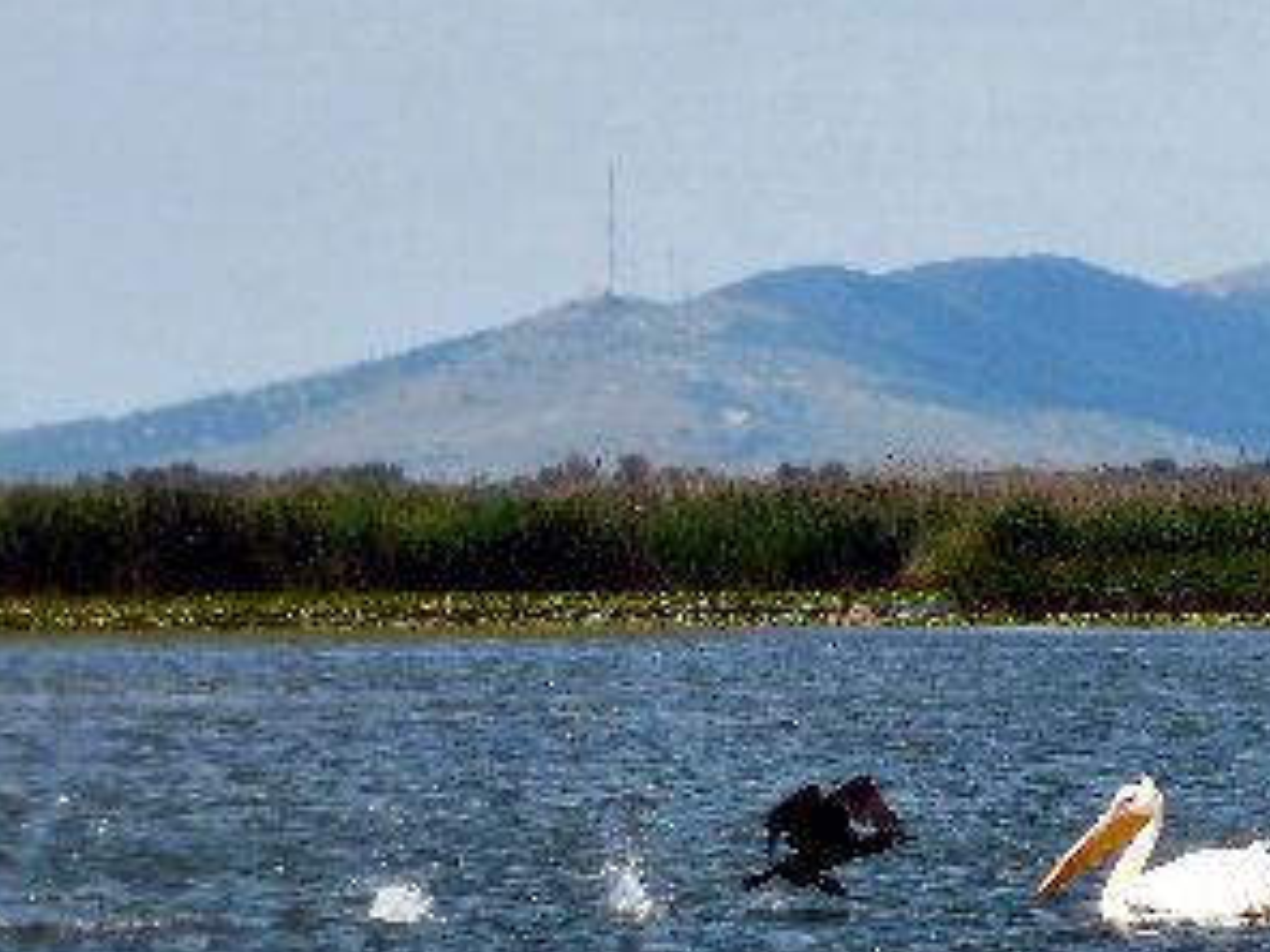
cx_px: 922
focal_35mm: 362
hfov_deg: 5.5
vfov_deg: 4.1
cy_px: 272
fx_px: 13281
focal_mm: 38.6
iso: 125
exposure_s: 1/640
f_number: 5.1
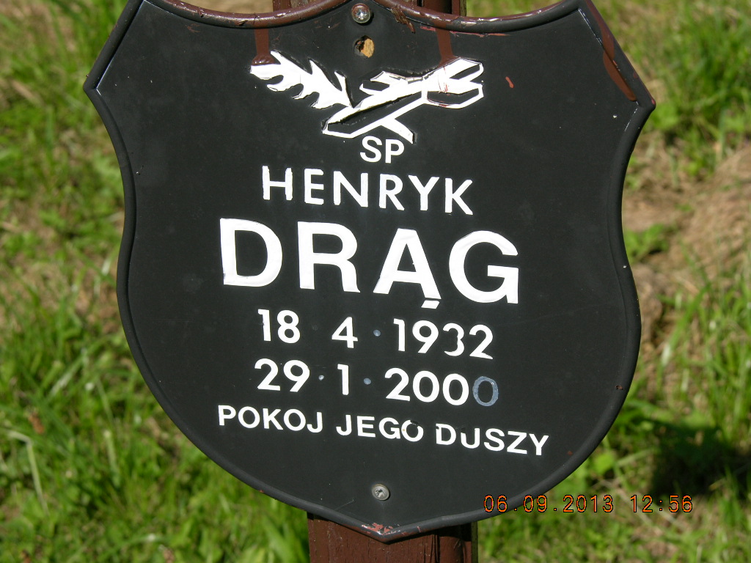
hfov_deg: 19.6
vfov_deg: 14.8
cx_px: 376
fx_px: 2170
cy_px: 282
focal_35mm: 100
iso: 50
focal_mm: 25.4
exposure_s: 1/380
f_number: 5.1
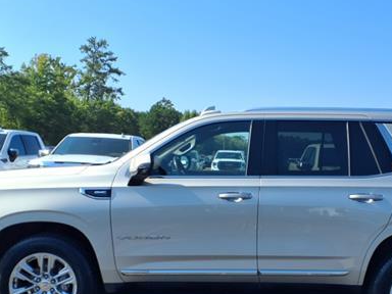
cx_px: 244
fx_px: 510
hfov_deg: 41.8
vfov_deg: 32.0
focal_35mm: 45
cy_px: 191
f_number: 1.9
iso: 40
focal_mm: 3.58
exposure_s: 1/1429
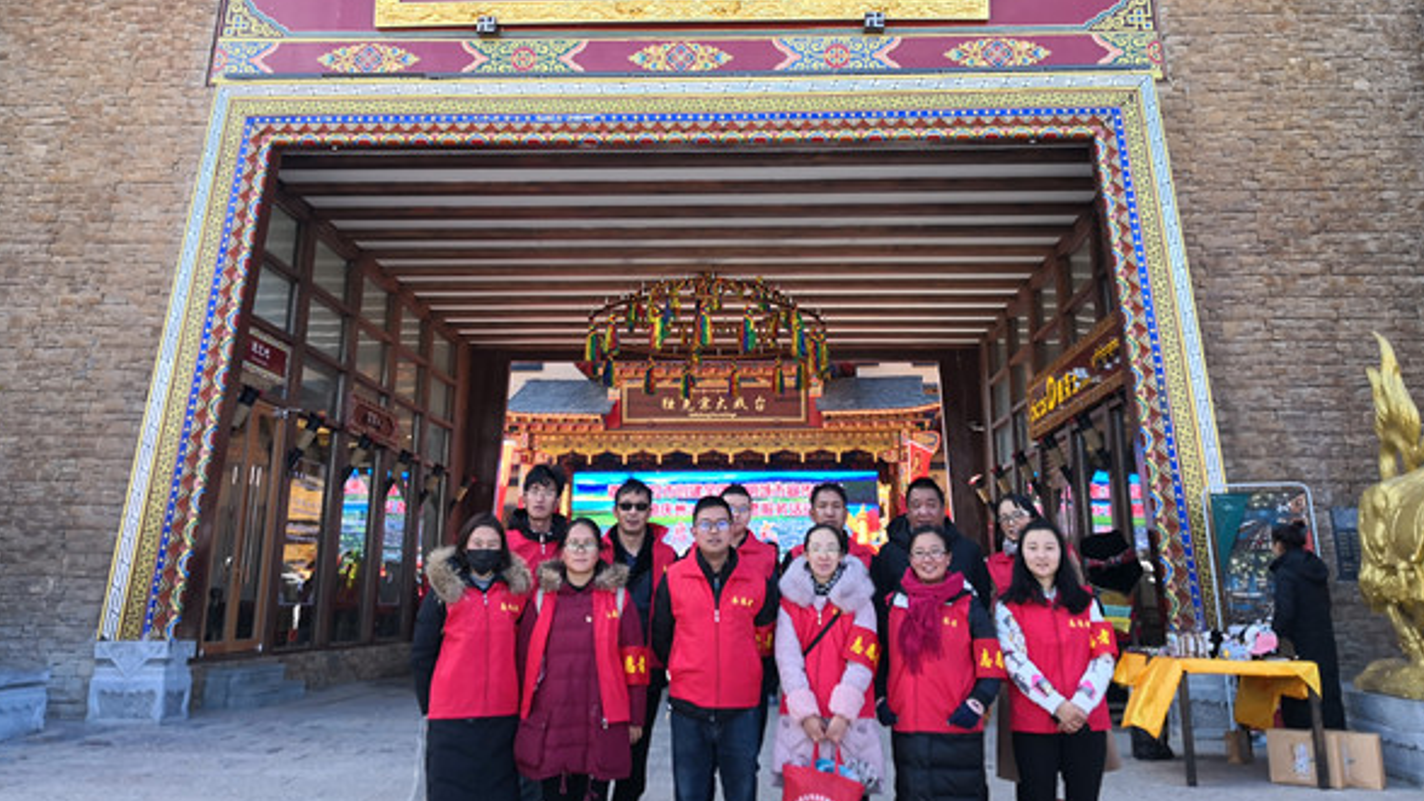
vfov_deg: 38.6
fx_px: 1133
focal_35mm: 30
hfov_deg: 64.3
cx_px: 714
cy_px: 276
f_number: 1.6
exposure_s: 1/350
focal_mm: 3.95
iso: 50
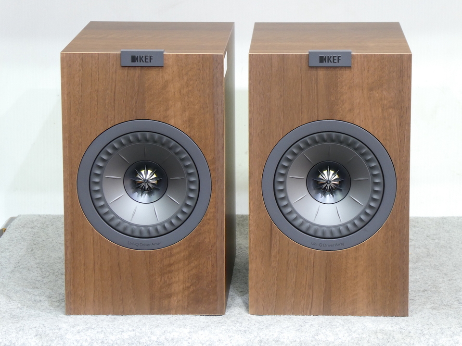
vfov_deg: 11.0
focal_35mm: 135
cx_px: 231
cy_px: 173
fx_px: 1802
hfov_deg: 14.6
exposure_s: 1/4
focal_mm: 24.2
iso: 200
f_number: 5.3
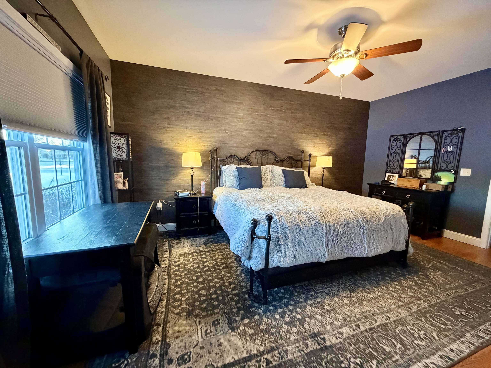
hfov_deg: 102.1
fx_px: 199
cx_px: 246
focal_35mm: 14
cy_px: 184
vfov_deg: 85.7
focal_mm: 2.22
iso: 1250
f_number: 2.2
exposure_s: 1/60
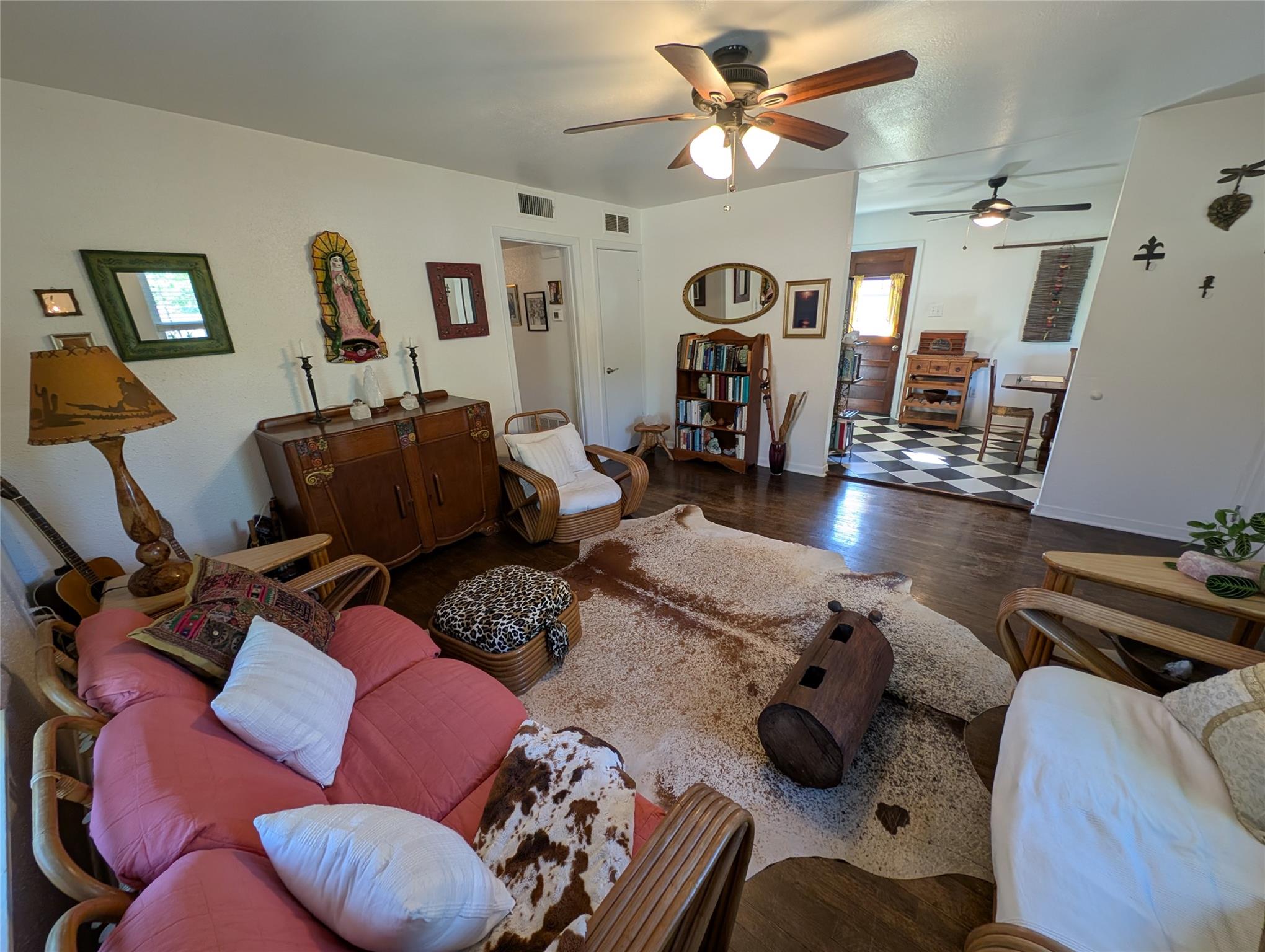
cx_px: 632
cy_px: 476
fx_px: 439
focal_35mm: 12
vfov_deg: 94.6
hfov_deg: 110.5
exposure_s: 1/40
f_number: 1.95
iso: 110
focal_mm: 2.23
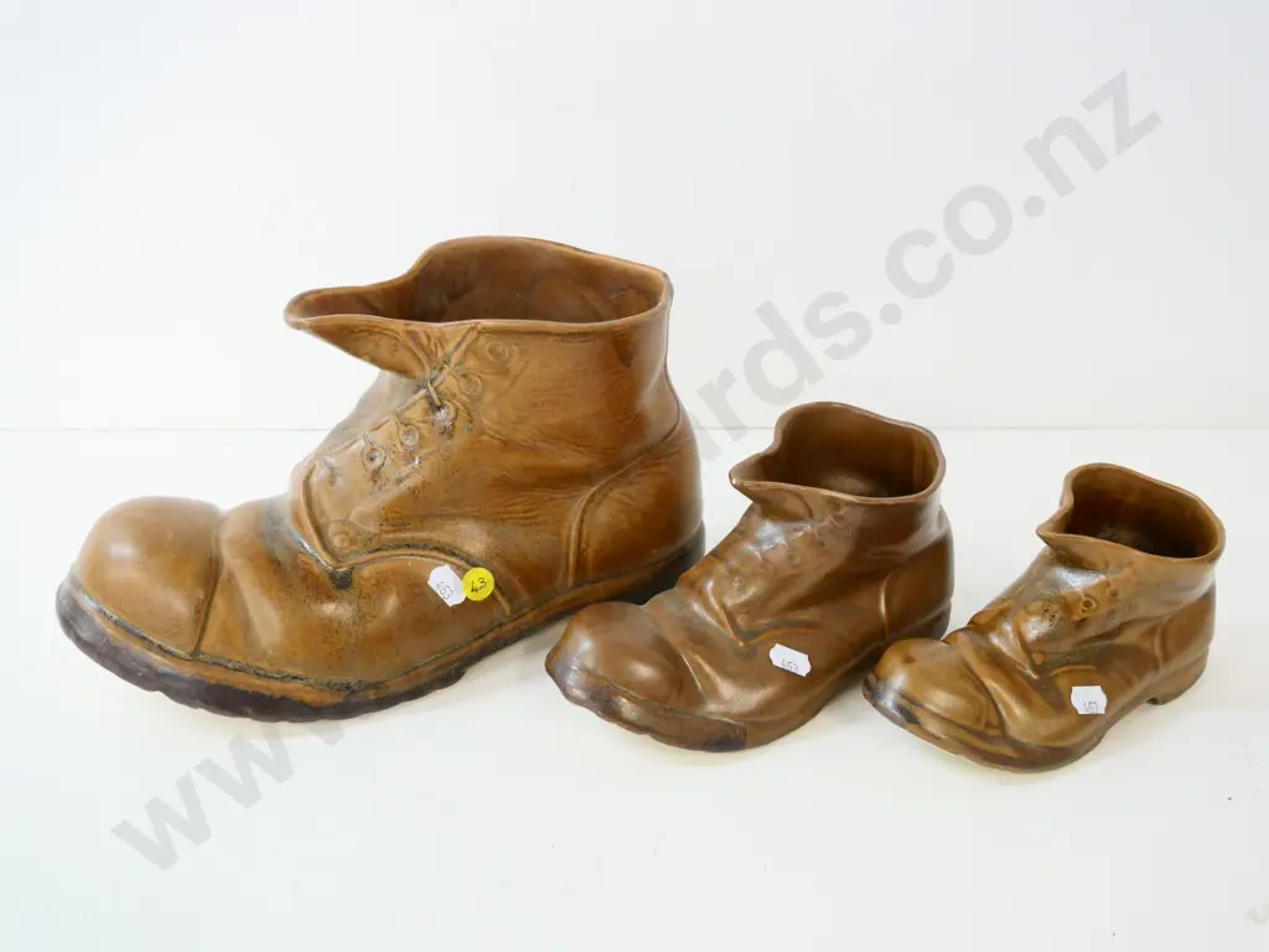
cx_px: 634
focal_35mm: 30
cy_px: 476
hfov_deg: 60.0
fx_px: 1100
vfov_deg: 46.8
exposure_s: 1/80
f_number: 5
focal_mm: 15
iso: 3200
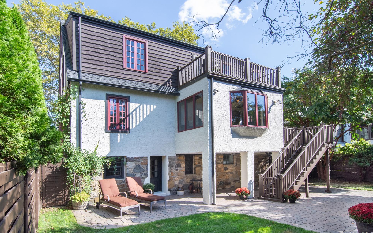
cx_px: 183
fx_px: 178
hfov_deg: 92.6
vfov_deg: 66.3
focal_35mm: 18
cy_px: 110
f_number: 11
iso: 640
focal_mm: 11
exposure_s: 1/250
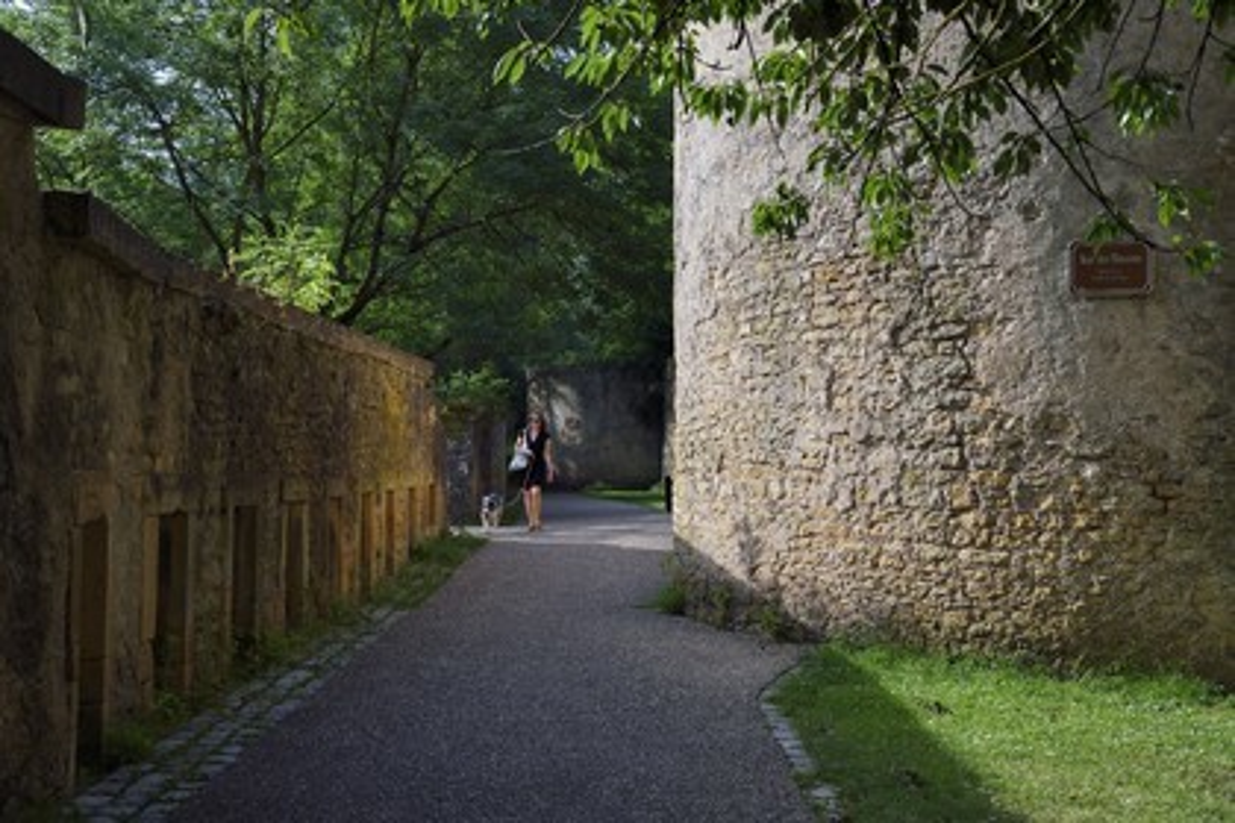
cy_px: 412
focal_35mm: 50
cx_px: 618
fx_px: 1715
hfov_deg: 39.6
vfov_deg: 27.0
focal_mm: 50
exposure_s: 1/200
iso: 200
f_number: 9
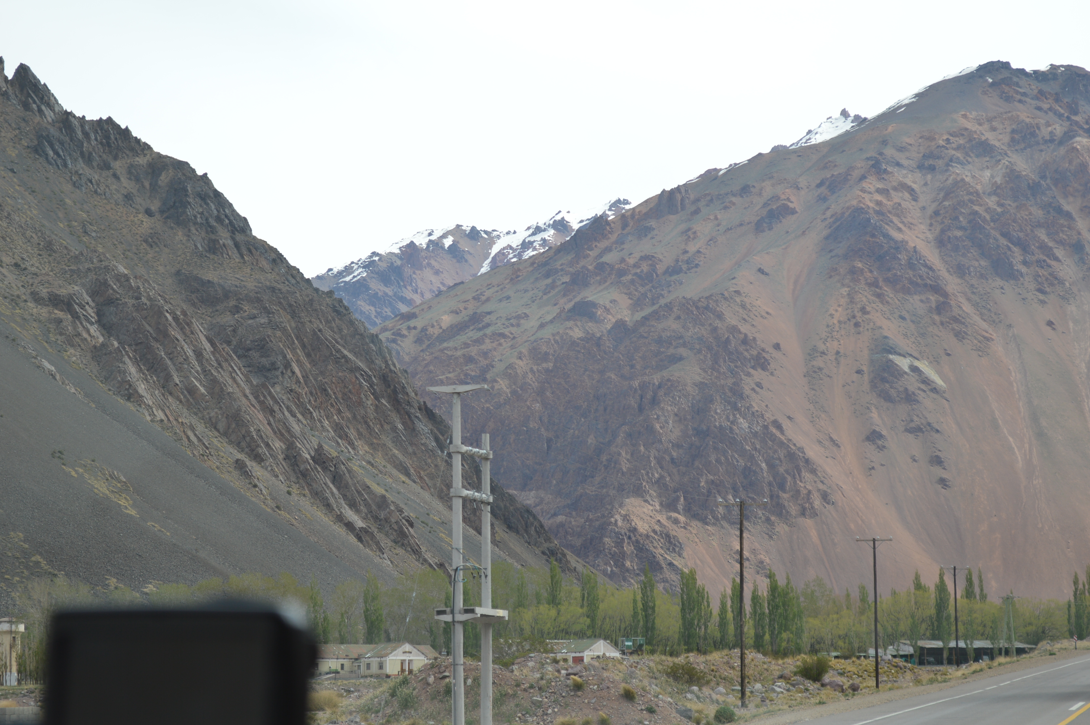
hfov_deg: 24.6
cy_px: 362
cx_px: 545
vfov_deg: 16.5
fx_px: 2496
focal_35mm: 82
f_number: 6.3
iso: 100
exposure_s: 1/200
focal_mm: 55
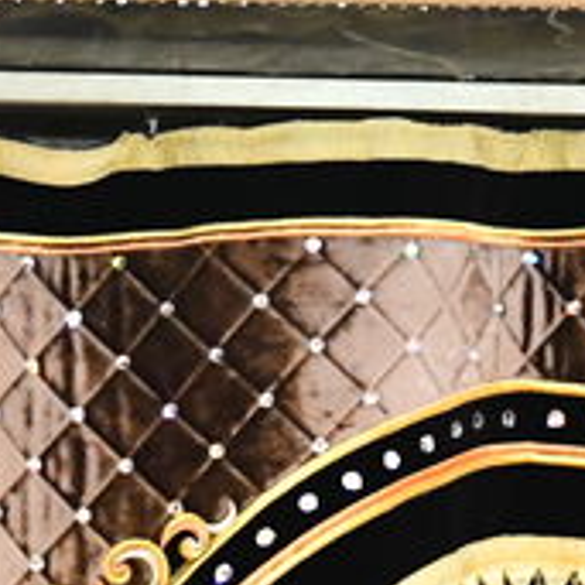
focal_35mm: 941
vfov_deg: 1.9
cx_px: 506
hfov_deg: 1.9
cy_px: -412
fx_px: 17992
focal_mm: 135
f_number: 5.6
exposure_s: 1/125
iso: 2500
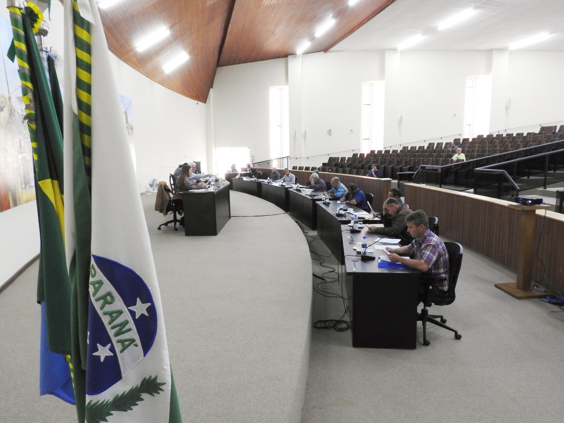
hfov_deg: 71.6
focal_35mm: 24
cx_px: 282
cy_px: 212
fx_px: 391
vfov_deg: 56.8
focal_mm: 4.3
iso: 400
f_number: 6
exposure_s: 1/8
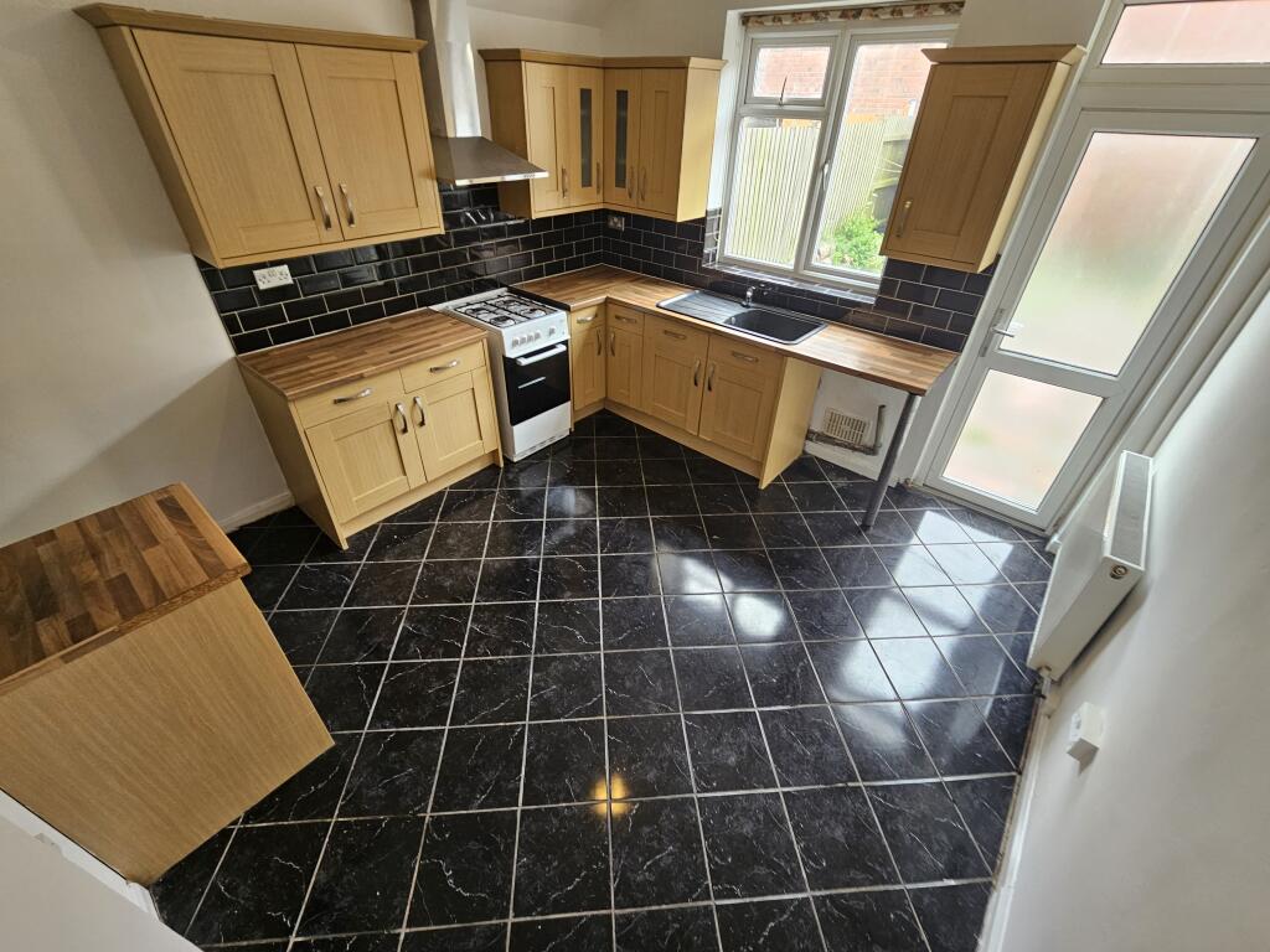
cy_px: 476
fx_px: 477
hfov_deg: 106.2
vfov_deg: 89.9
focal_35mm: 13
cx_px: 635
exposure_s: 1/50
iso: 125
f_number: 2.2
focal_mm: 2.2
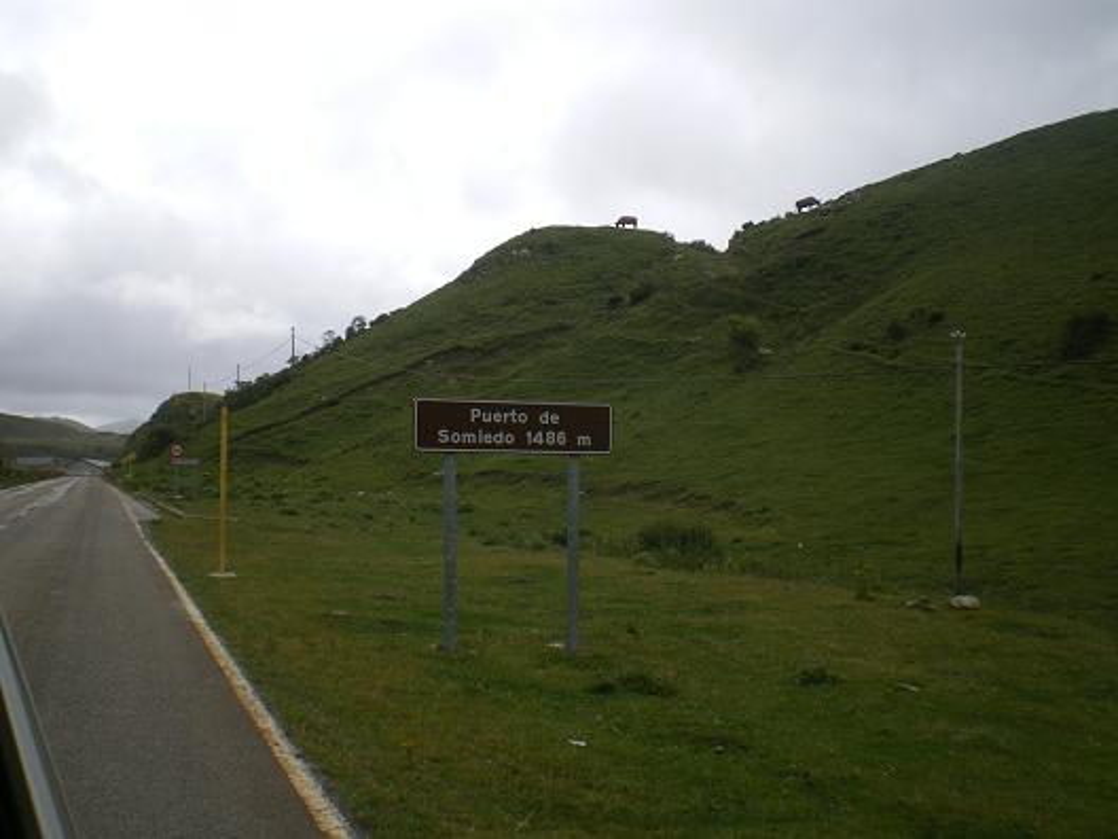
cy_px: 420
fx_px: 1227
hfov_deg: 49.0
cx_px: 559
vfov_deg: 37.7
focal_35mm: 38
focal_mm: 6.3
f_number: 4.6
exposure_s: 1/400
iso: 64
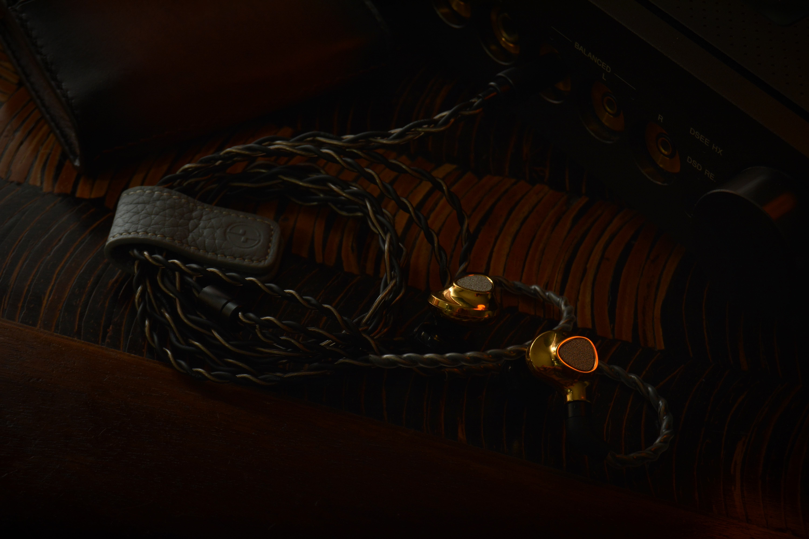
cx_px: 404
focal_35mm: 82
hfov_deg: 24.6
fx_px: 1854
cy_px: 270
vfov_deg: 16.6
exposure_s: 1/250
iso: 400
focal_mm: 55
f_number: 9
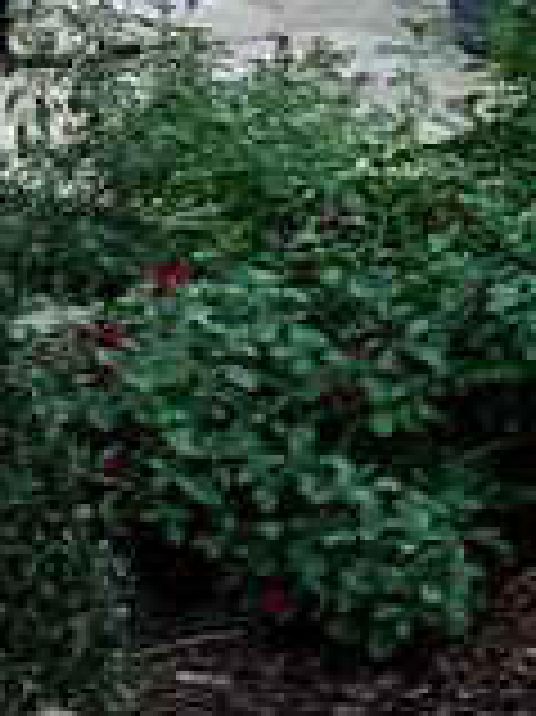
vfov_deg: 12.6
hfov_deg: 8.3
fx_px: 3204
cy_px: -36
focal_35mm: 155
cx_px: 1545
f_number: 1.78
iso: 100
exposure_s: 1/671
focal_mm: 6.76
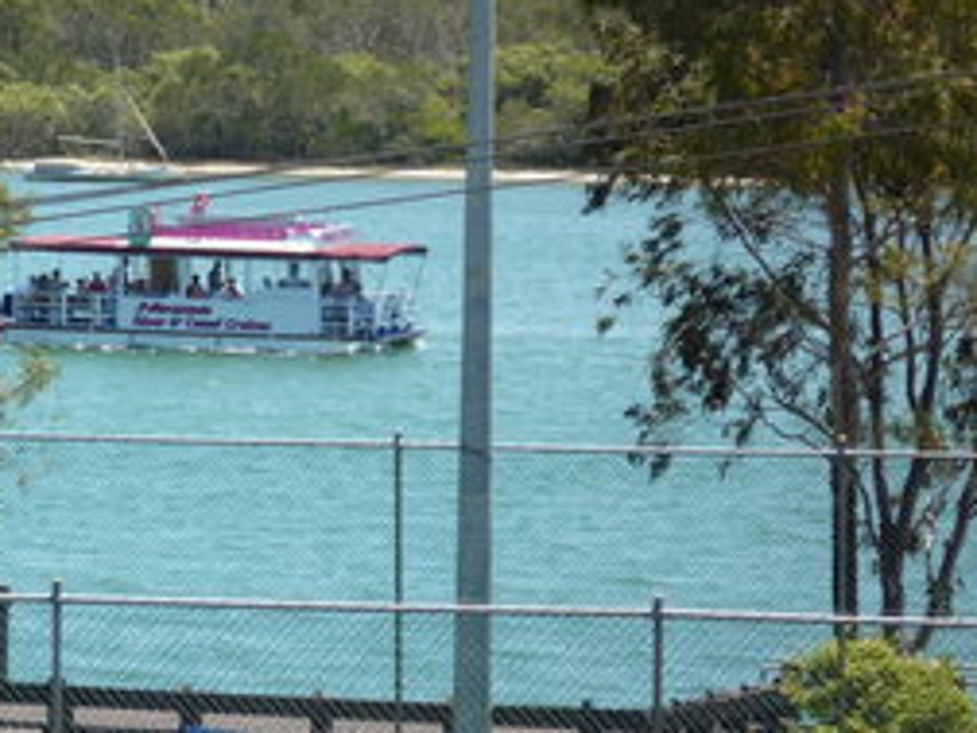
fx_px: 8072
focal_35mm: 286
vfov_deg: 5.2
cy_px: 438
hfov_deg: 6.9
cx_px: 128
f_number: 5.9
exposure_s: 1/250
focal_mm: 26
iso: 100
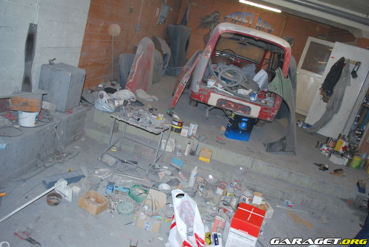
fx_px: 277
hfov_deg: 67.3
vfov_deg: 48.0
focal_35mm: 27
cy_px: 124
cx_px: 184
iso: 200
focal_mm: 18
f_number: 3.5
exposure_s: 1/60
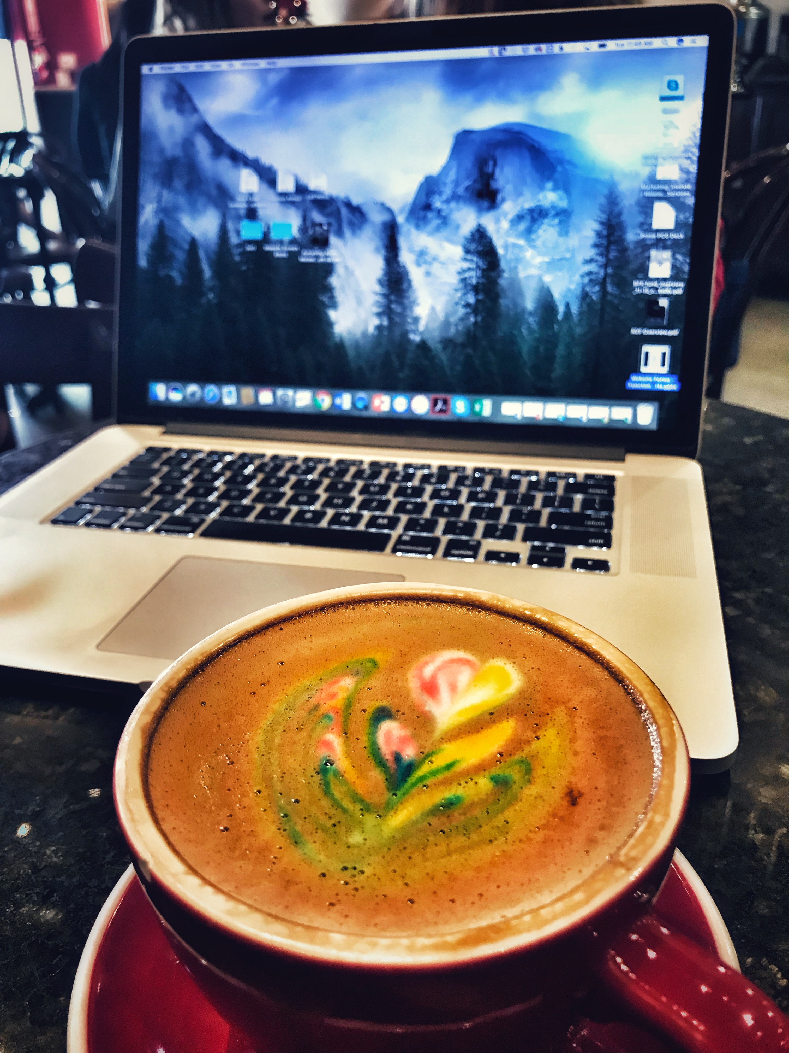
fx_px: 851
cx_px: 394
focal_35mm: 28
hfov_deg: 49.7
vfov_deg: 63.4
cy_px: 526
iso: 40
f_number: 1.8
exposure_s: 1/15
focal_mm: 3.99
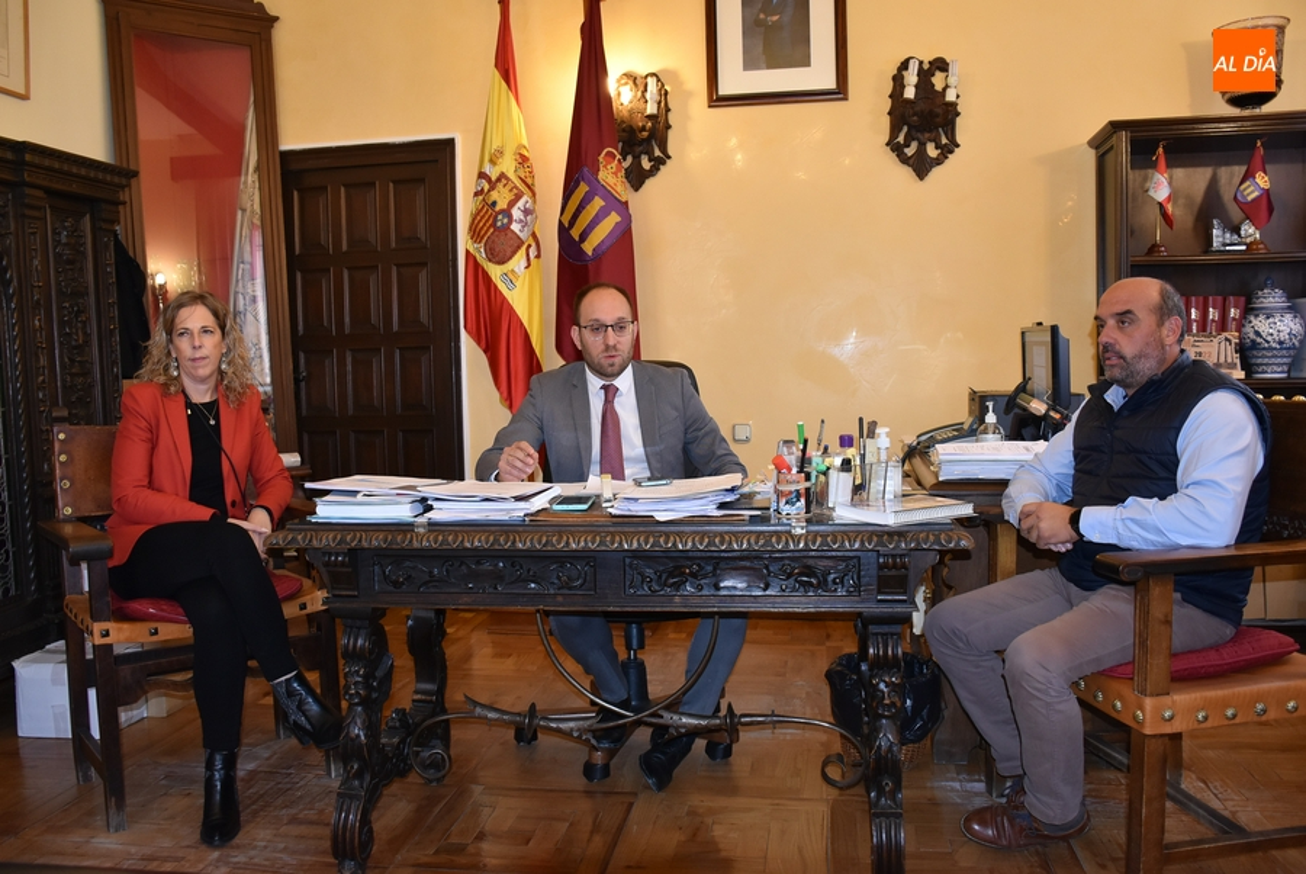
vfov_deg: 43.7
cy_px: 437
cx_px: 653
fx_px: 1089
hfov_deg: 61.9
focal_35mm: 30
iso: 800
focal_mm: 20
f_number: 3.5
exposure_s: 1/60
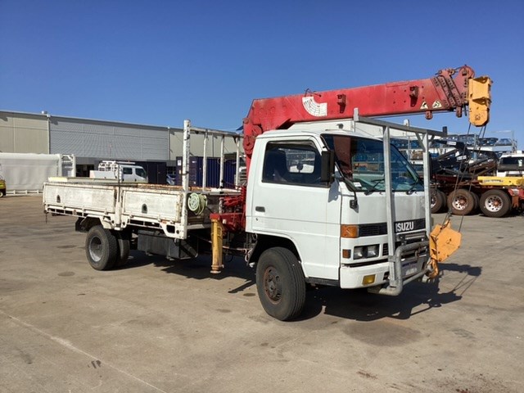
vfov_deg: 45.4
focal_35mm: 31
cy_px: 196
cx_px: 262
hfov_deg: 58.4
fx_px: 469
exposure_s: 1/2469
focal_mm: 3.3
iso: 25
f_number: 2.4
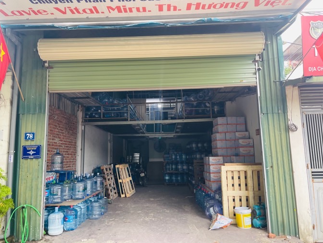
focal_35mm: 27
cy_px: 118
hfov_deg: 65.3
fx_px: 252
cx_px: 161
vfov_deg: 51.4
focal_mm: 5.1
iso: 125
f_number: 1.6
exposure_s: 1/121
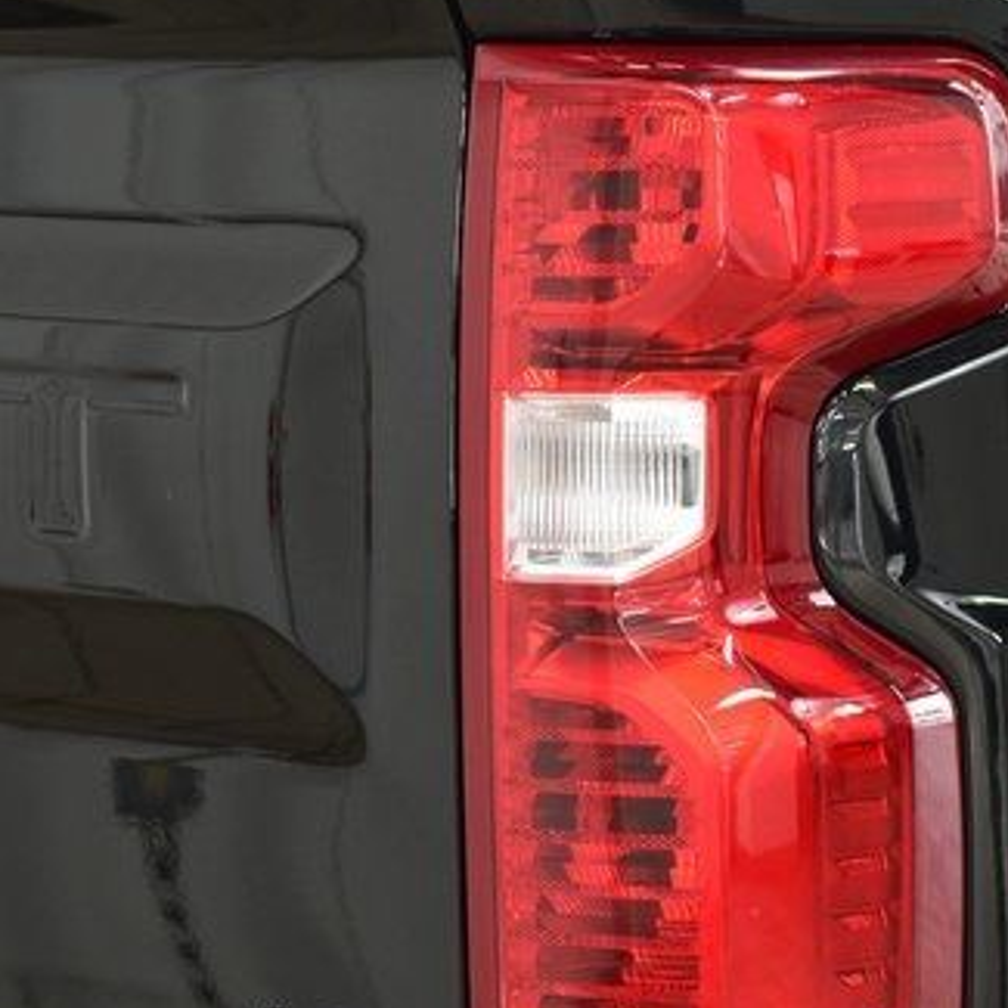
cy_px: 616
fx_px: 5798
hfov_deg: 9.9
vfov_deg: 9.9
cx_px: 614
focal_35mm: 176
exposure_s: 1/30
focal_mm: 70
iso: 1600
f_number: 5
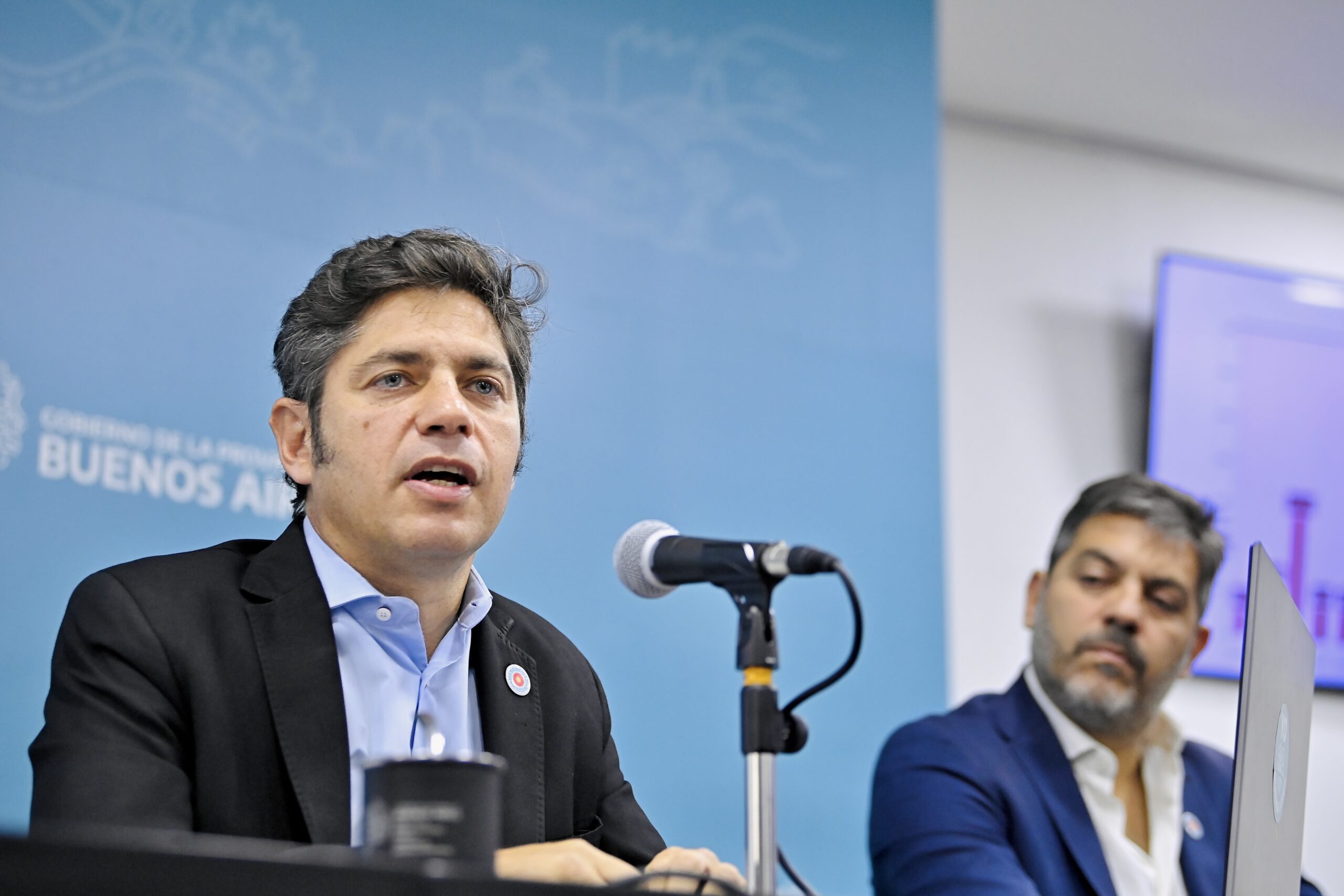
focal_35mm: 70
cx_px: 672
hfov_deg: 28.8
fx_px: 2613
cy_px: 448
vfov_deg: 19.5
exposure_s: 1/400
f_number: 3.2
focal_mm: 70
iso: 4000
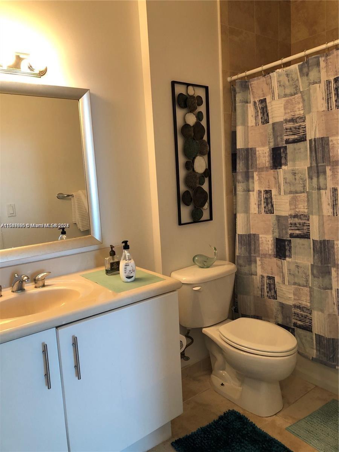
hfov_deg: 49.7
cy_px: 226
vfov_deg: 63.4
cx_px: 170
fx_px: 366
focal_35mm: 28
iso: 40
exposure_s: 1/15
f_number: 1.8
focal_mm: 3.99
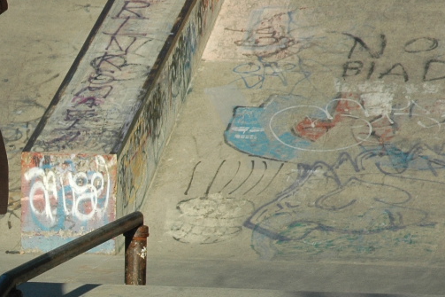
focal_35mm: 269
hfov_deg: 7.6
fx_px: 3324
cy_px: 272
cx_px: -106
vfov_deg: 5.1
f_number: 11
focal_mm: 60
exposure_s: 1/500
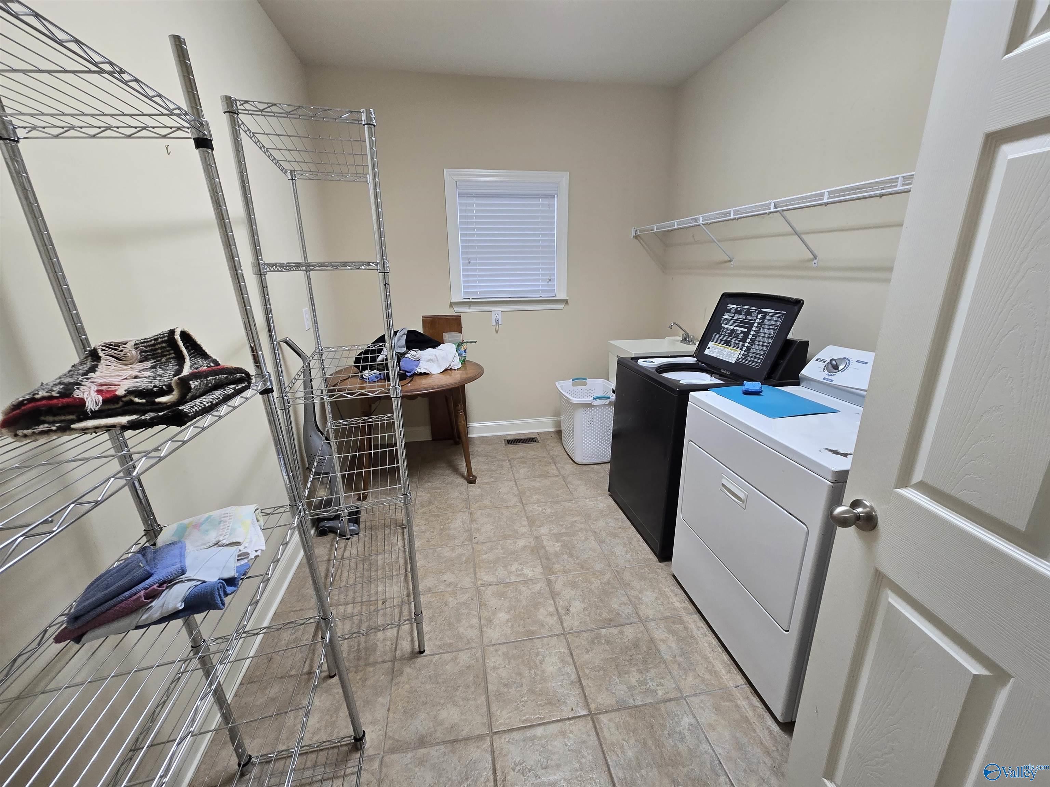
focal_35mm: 13
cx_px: 525
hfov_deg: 106.2
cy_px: 394
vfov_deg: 89.9
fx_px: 394
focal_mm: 2.2
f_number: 2.2
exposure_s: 1/60
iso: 160
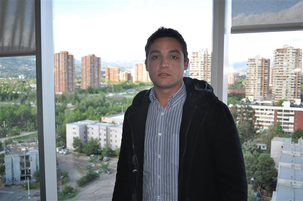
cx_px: 152
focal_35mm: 33
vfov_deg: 39.9
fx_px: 277
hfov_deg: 57.3
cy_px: 100
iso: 360
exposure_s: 1/200
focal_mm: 22
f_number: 4
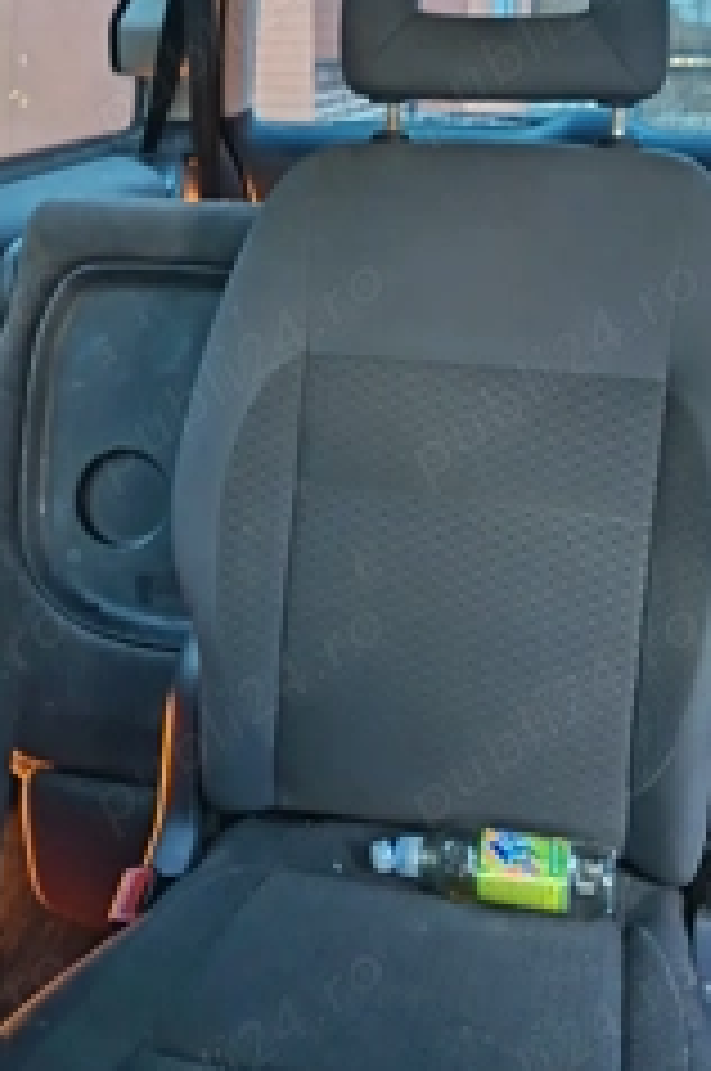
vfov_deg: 46.3
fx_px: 1248
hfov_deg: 31.8
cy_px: 446
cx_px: 396
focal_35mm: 42
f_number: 1.75
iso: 6956
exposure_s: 1/20
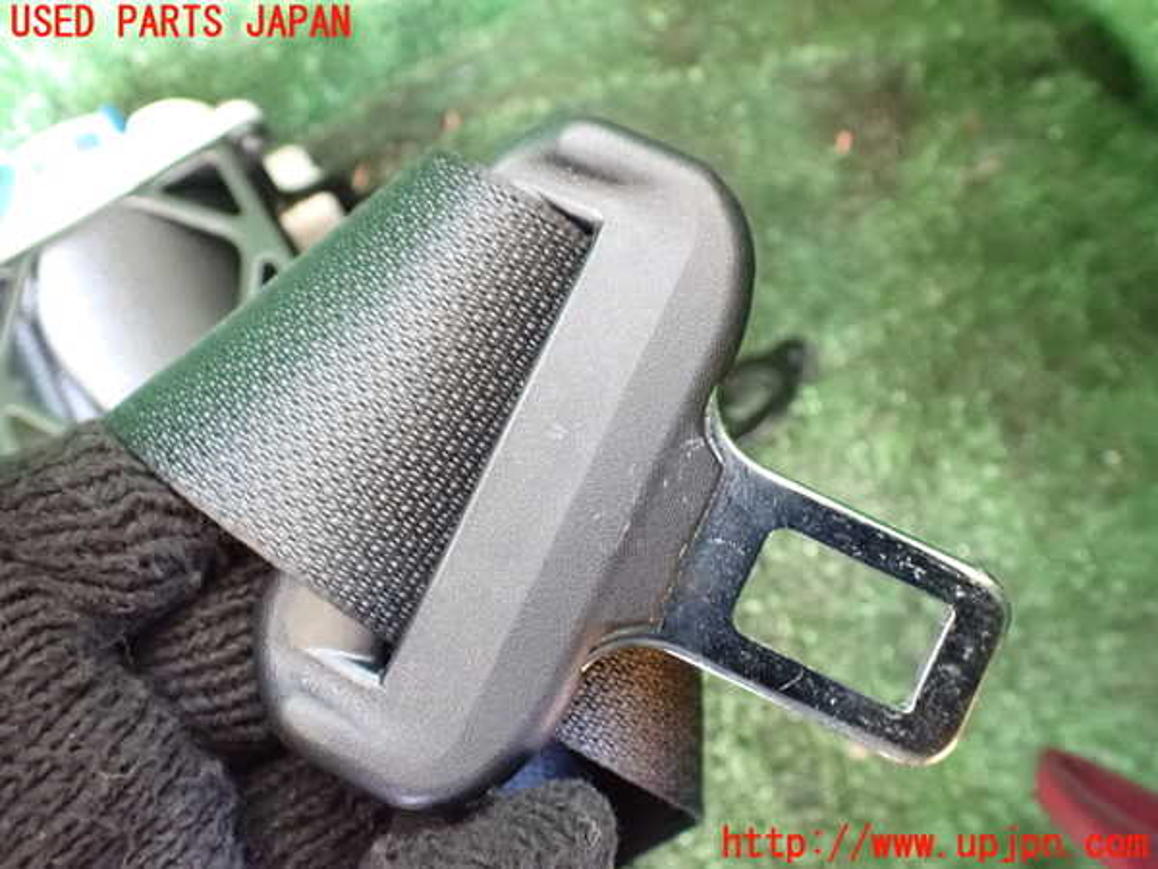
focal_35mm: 30
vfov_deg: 46.8
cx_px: 579
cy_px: 434
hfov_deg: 60.0
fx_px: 1004
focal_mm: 5.4
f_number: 2.3
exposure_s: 1/20
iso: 1600
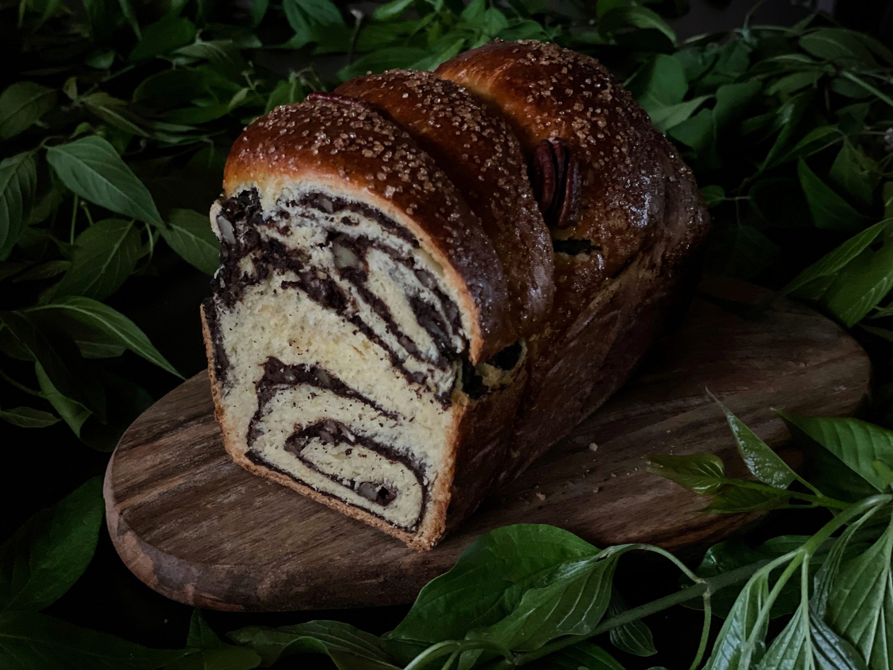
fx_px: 1341
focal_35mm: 52
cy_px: 335
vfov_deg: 28.0
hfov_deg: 36.8
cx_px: 446
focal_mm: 6
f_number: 2
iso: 500
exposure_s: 1/25
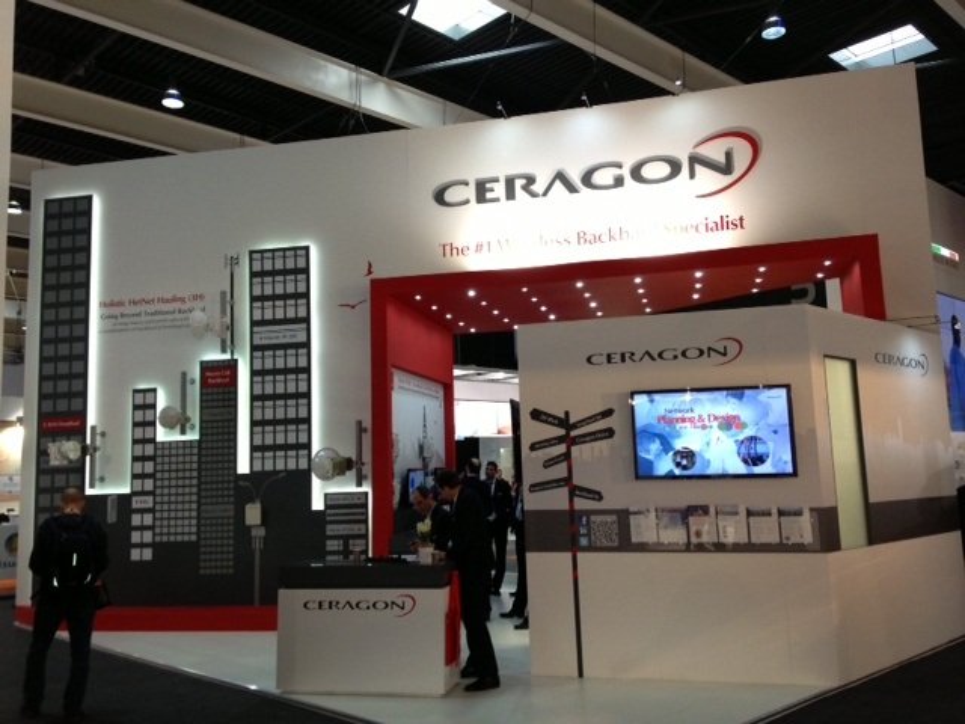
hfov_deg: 55.4
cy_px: 362
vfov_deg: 42.9
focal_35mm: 33
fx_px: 920
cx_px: 482
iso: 100
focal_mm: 4.13
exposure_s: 1/40
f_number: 2.4
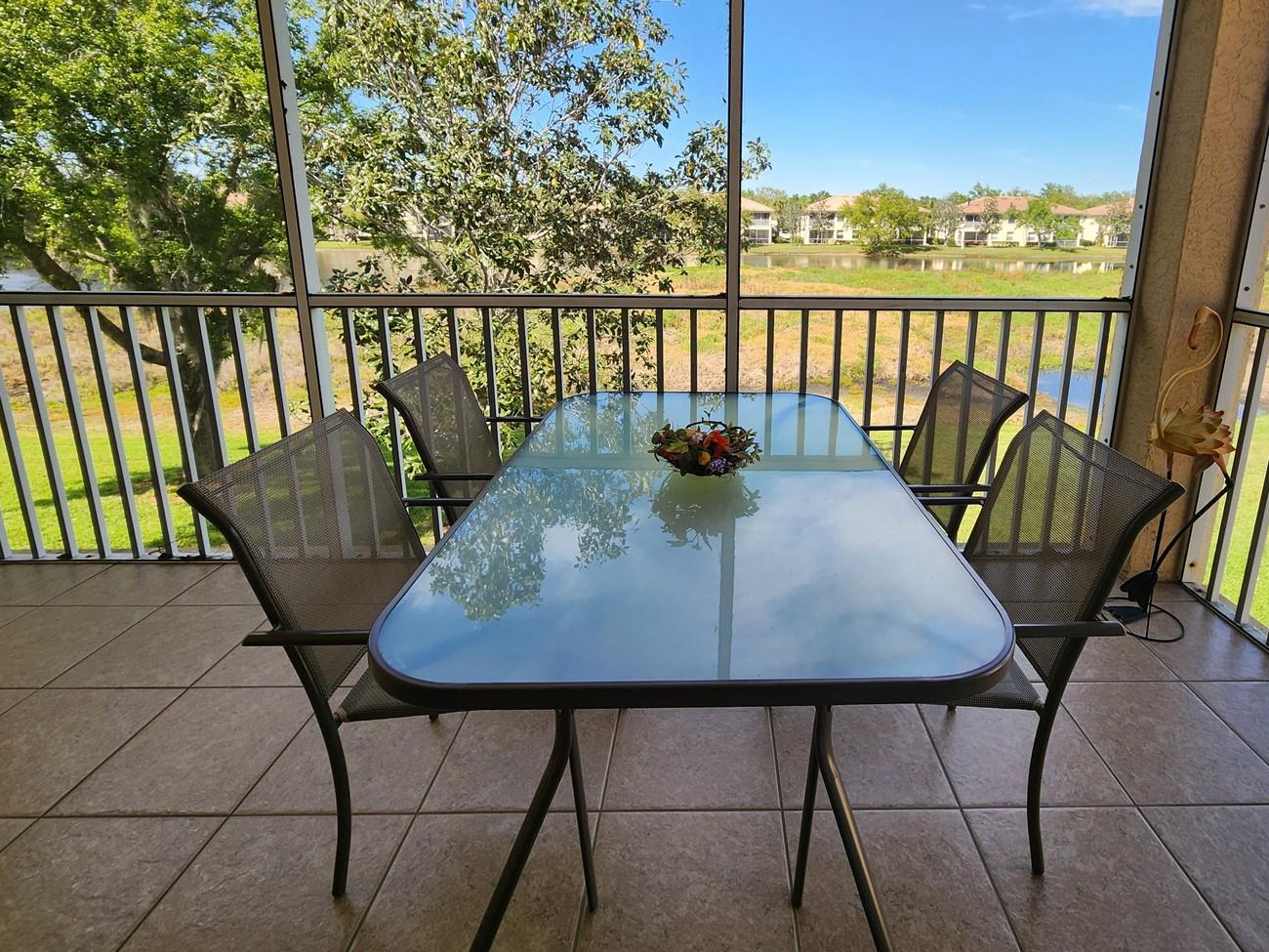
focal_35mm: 16
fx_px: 587
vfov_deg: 77.0
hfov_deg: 93.8
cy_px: 370
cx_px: 727
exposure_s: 1/443
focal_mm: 2.2
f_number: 2.2
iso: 50
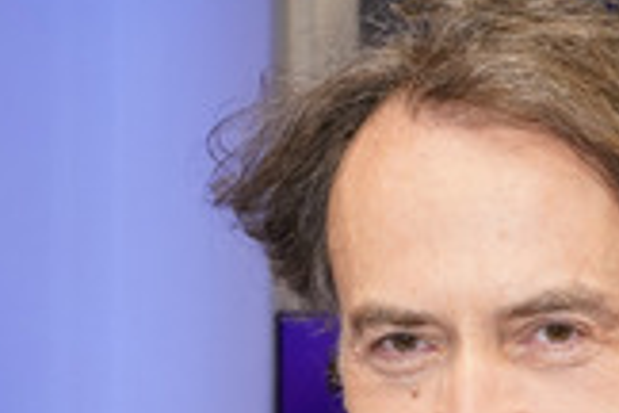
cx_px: 544
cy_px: 455
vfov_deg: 12.7
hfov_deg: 19.0
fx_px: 1822
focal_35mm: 106
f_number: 5.6
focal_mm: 38
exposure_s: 1/125
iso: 2000
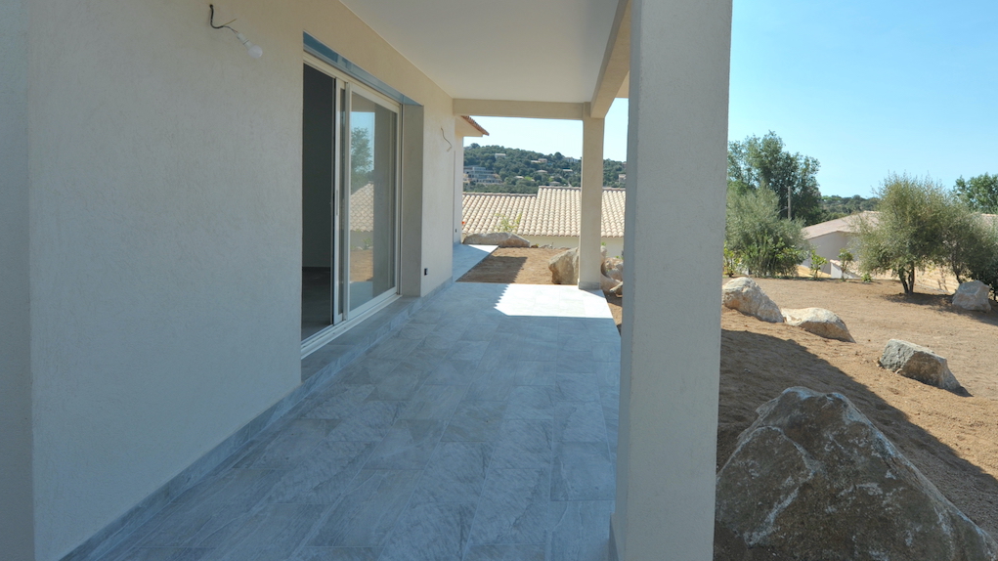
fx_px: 556
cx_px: 595
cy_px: 212
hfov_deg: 82.9
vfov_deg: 53.0
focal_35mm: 21
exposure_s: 1/350
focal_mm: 16
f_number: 9.5
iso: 200
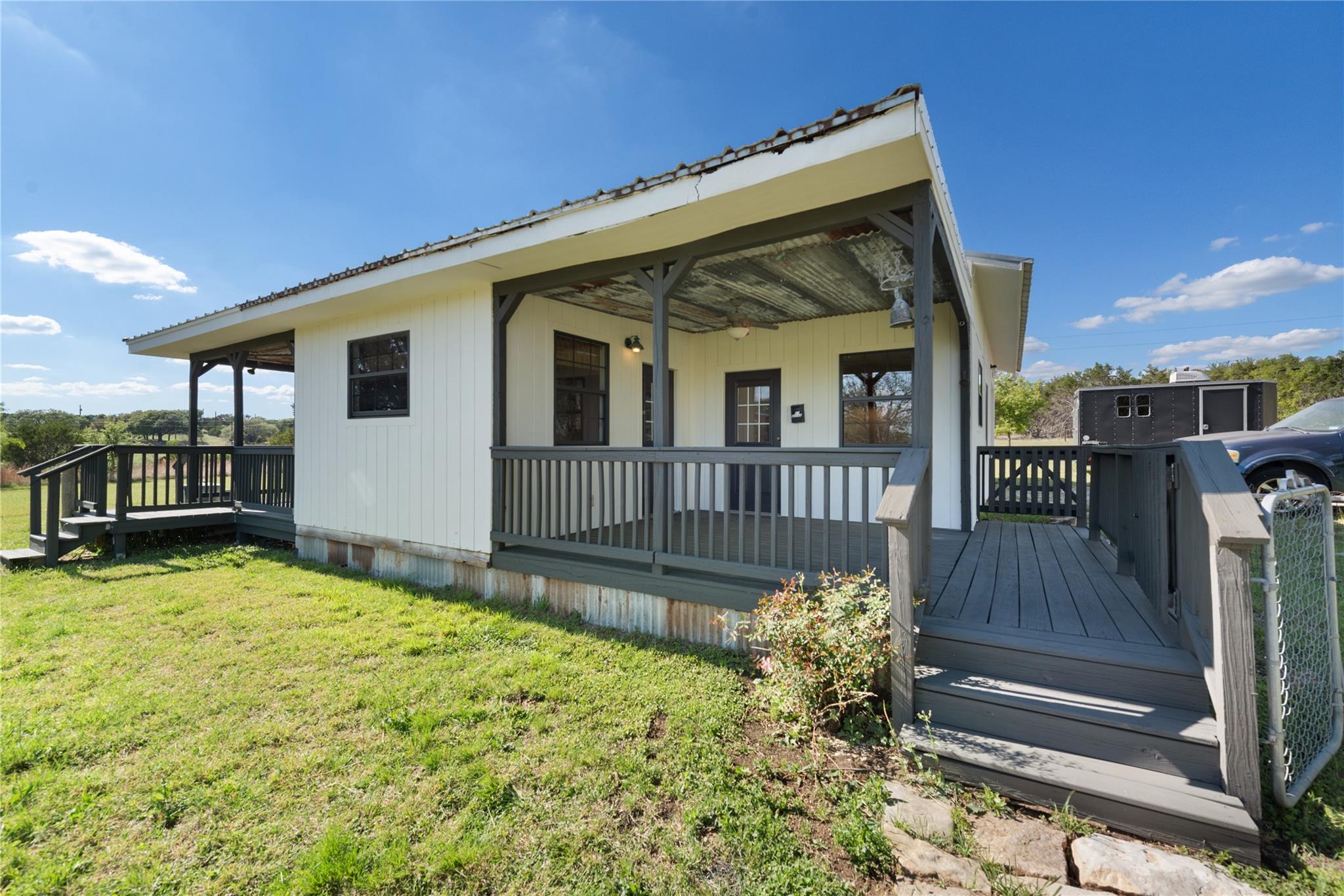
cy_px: 448
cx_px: 672
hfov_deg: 104.2
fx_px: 523
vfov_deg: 81.2
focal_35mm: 14
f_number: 8
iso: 400
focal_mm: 14
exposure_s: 1/160
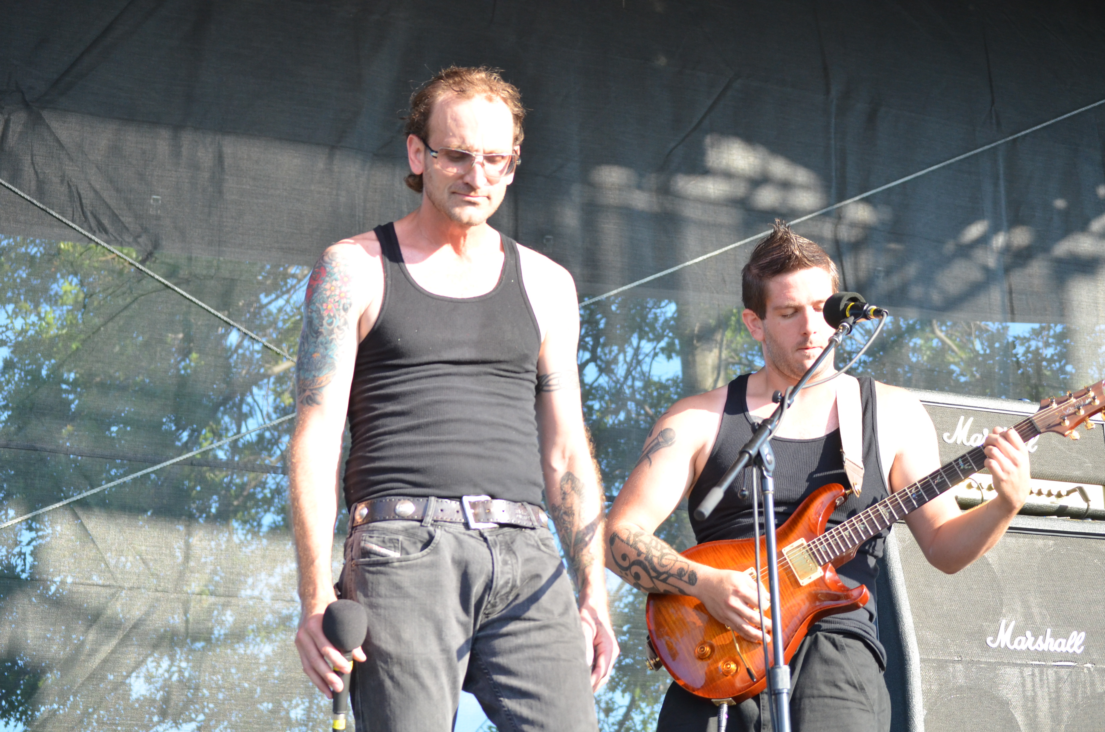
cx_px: 552
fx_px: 2527
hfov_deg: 24.7
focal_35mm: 82
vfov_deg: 16.5
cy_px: 366
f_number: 4
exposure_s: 1/800
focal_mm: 55
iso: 800
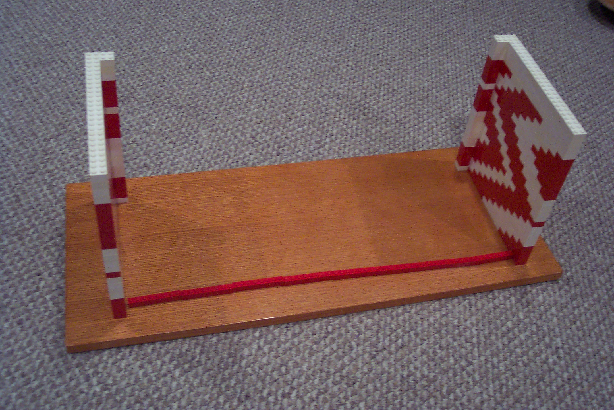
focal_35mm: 38
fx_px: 648
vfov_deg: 35.1
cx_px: 307
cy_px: 205
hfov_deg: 50.7
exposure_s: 1/20
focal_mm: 8
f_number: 2.8
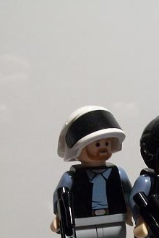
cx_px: 143
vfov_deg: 25.3
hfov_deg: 17.1
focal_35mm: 79
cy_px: 186
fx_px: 522
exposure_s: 1/13
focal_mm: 6
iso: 160
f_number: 2.7
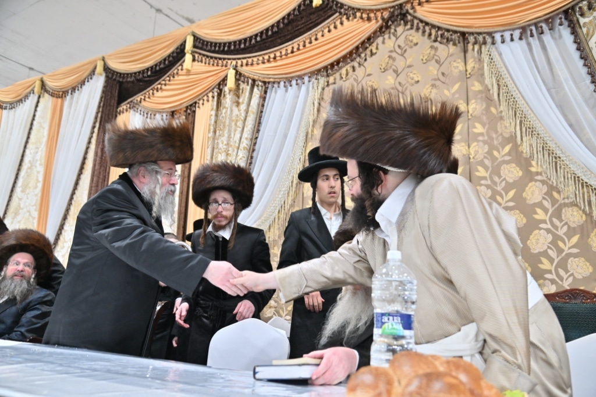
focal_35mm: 31
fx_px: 513
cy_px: 198
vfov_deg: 42.3
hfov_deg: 60.3
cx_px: 298
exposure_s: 1/125
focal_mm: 31
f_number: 4
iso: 1000
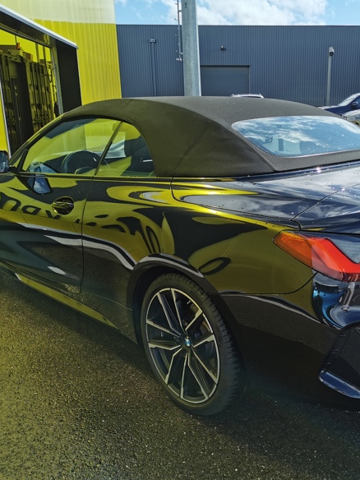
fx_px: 513
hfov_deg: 38.0
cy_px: 246
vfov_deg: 50.1
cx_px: 256
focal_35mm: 37
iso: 50
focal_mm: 5.58
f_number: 1.8
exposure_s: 1/2364
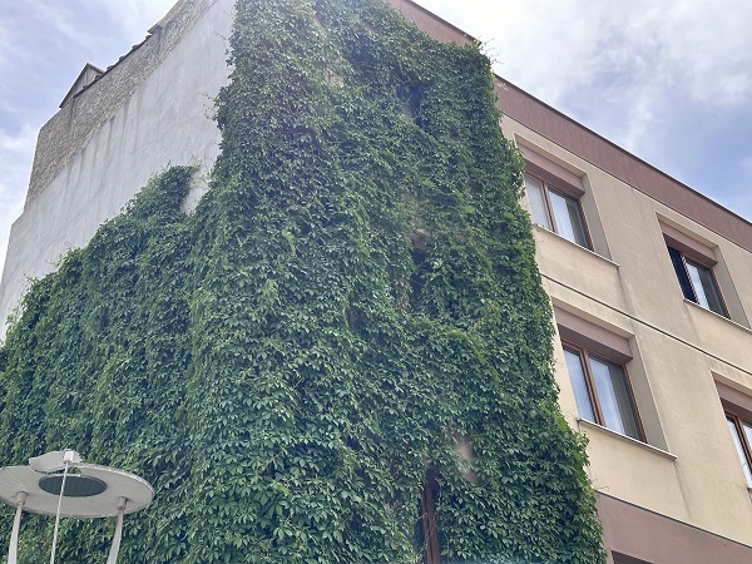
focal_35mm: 48
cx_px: 376
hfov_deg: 39.7
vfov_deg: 30.3
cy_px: 282
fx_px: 1043
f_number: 1.78
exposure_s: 1/2358
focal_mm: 6.86
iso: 64
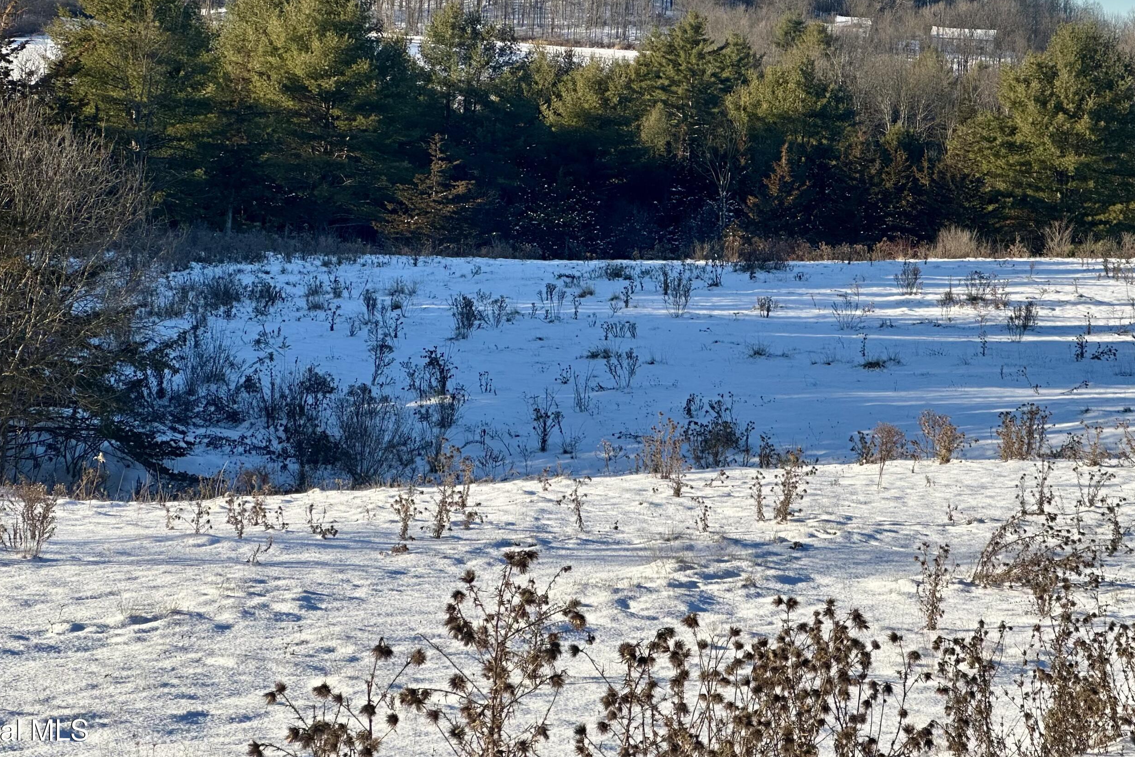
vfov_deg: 14.1
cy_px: 262
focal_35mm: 97
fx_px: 3058
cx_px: 624
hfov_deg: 21.0
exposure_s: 1/564
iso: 32
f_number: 2.8
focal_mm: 9
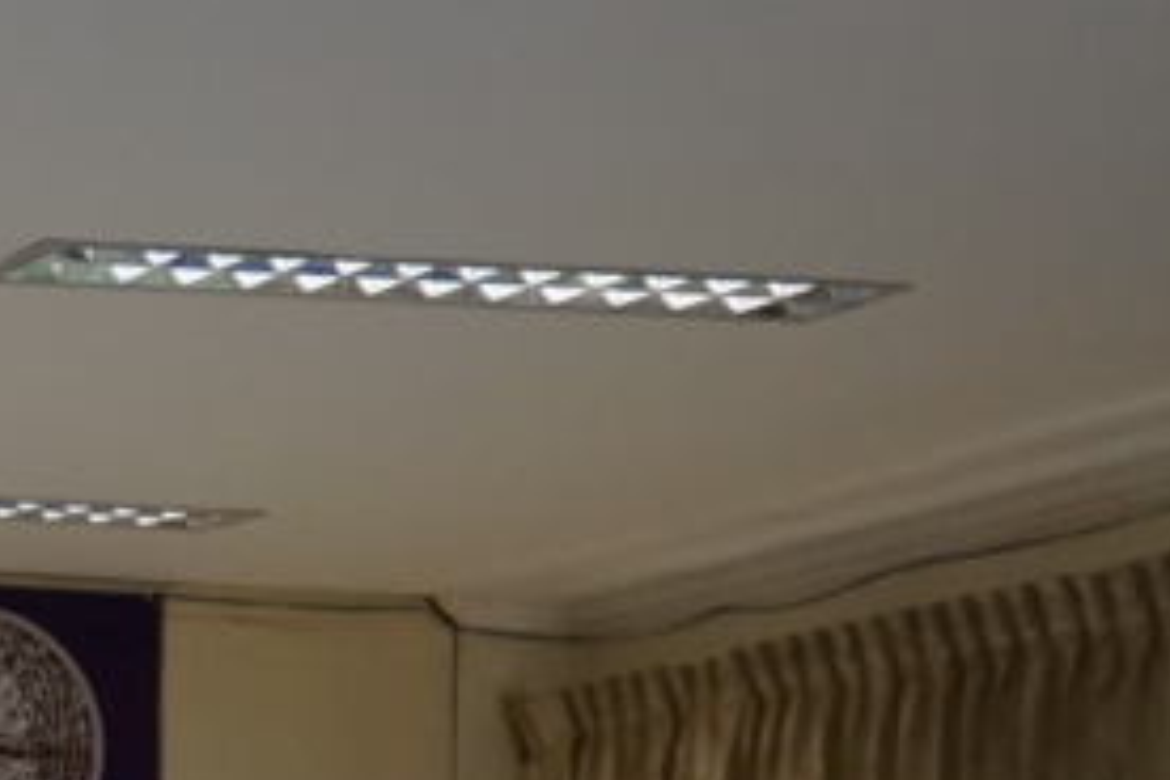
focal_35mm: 164
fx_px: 5330
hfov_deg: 11.2
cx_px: -1272
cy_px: 653
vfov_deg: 8.4
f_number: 4
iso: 800
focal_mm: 28
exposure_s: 1/160
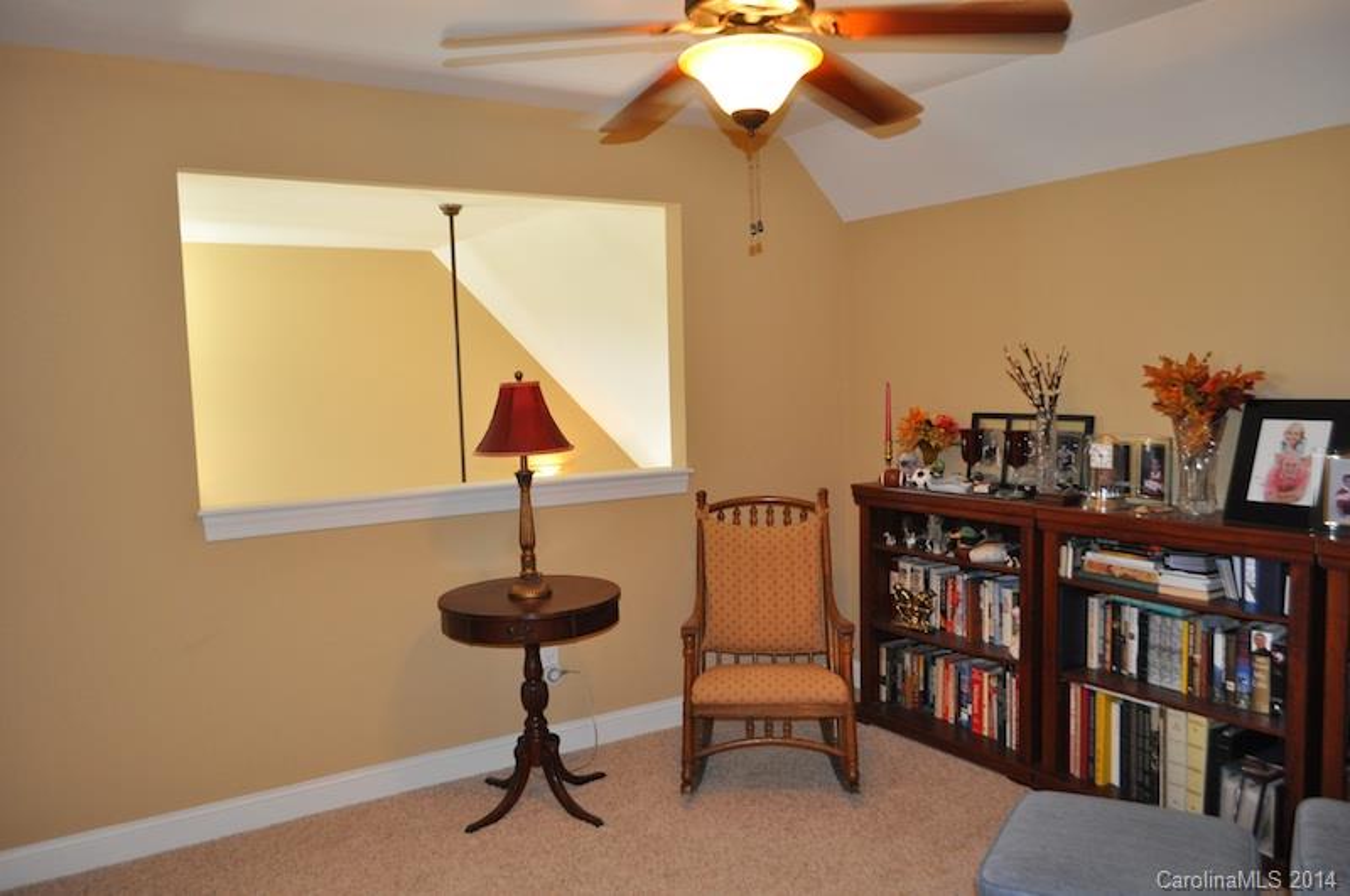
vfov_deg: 47.8
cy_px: 448
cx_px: 675
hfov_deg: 67.5
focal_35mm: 27
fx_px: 1011
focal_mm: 18
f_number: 3.5
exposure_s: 1/60
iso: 800
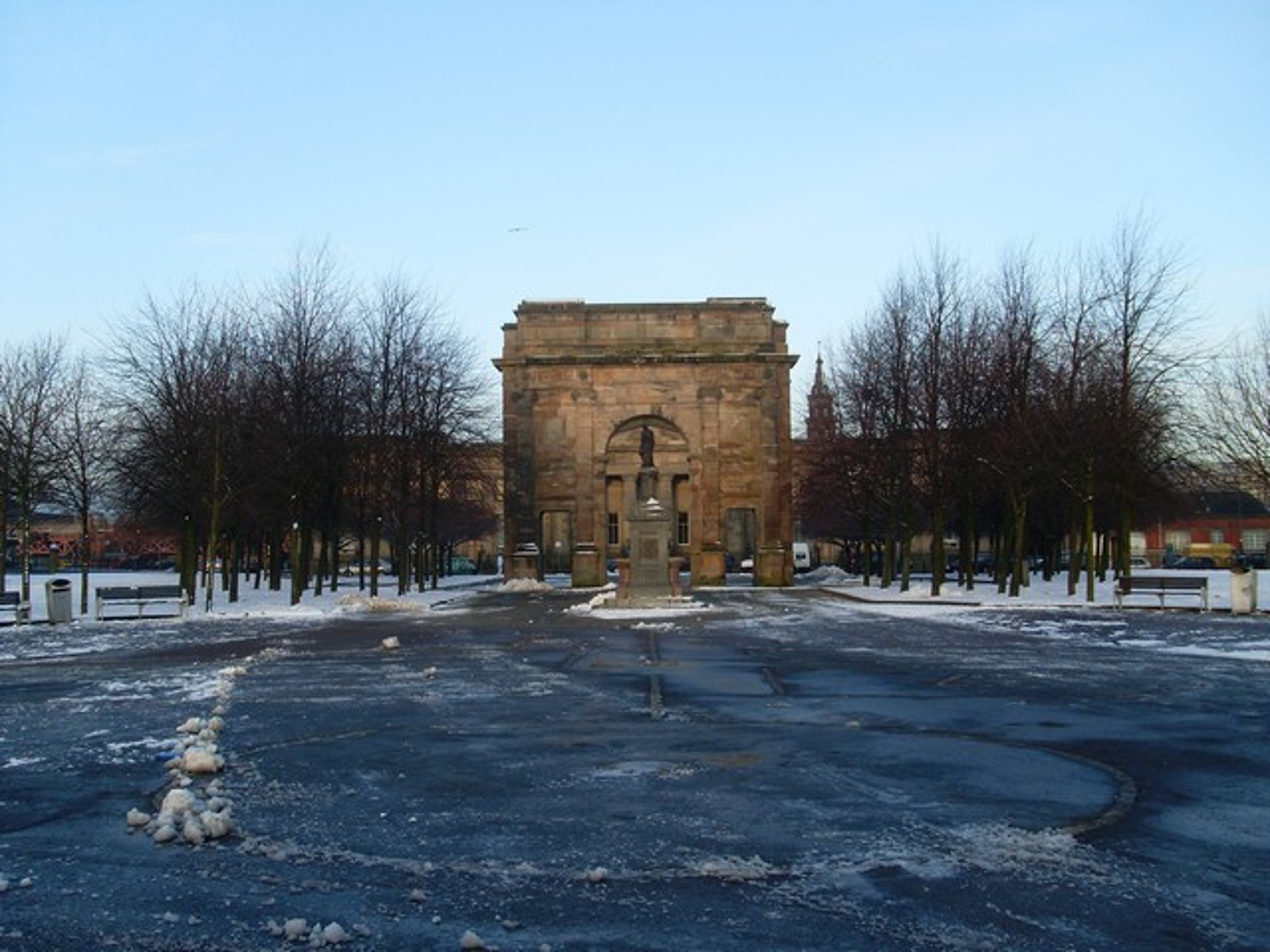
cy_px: 476
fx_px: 1394
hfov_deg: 49.0
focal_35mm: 38
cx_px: 635
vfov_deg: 37.7
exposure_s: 1/350
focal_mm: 6.3
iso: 80
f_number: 3
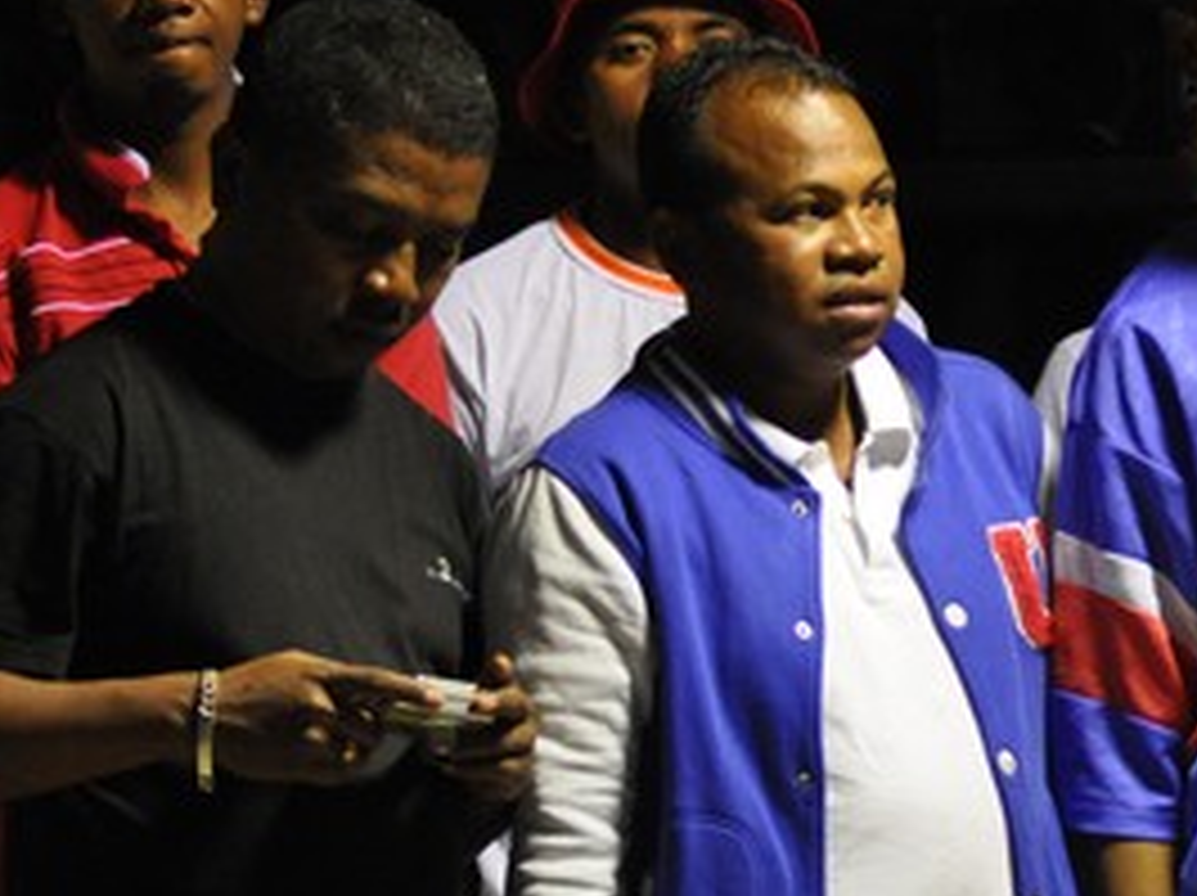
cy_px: 430
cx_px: 1076
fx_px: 8395
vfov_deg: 6.1
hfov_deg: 8.1
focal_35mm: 243
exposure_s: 1/60
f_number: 4
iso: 1600
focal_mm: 70
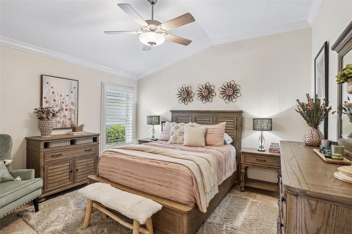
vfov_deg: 70.4
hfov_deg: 93.3
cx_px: 176
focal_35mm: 17
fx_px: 166
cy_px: 117
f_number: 8
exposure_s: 1/20
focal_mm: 17
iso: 400
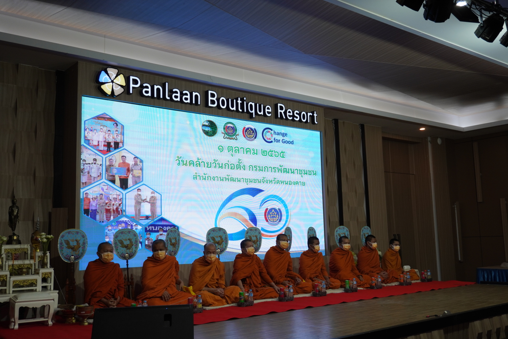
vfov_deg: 36.9
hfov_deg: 53.1
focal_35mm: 36
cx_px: 254
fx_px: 508
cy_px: 170
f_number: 4.5
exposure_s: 1/160
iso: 400
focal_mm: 24
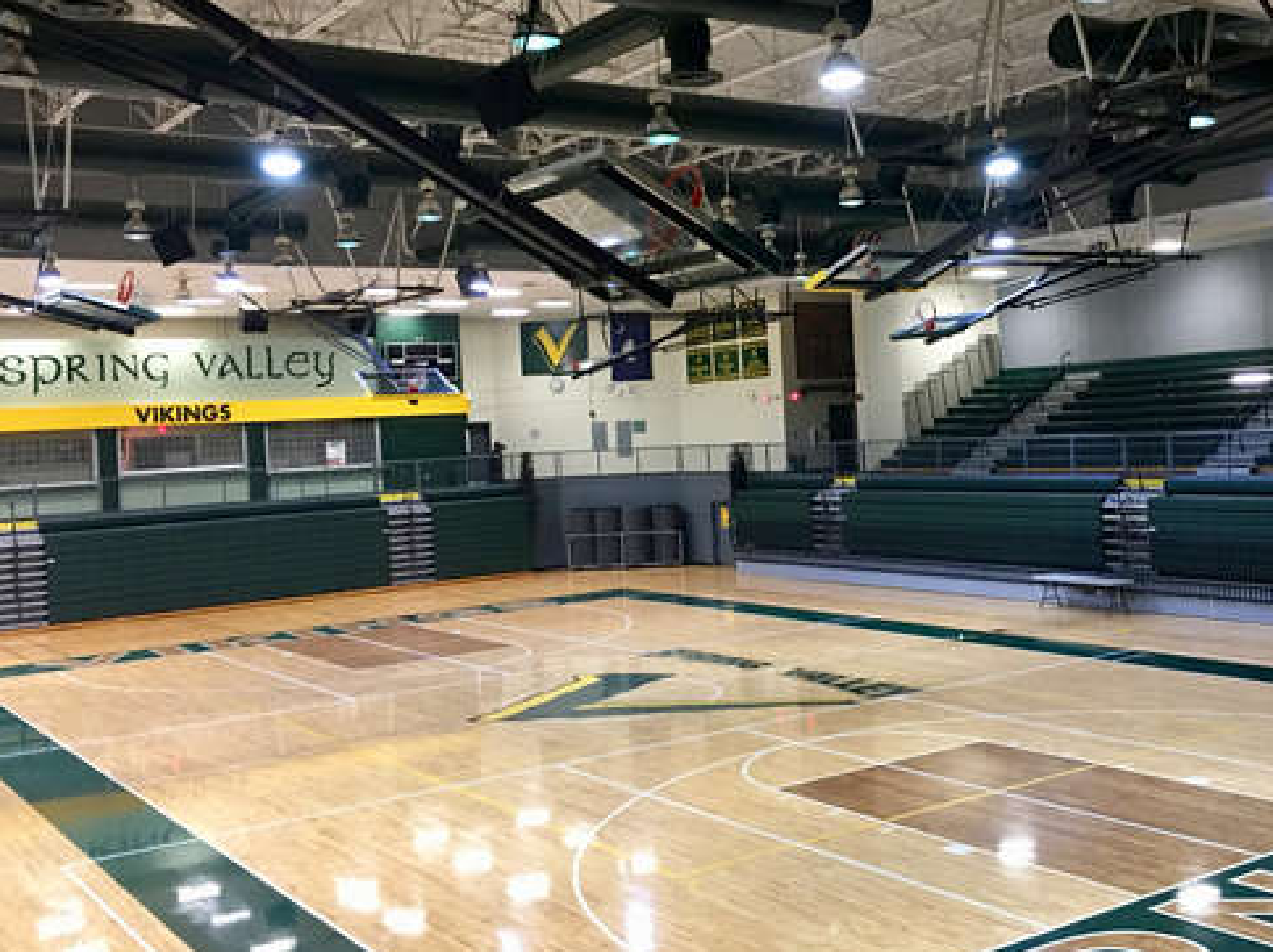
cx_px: 790
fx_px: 1470
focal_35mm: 40
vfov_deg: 35.9
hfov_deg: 46.5
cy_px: 423
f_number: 2.2
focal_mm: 4.15
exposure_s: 1/10
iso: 80
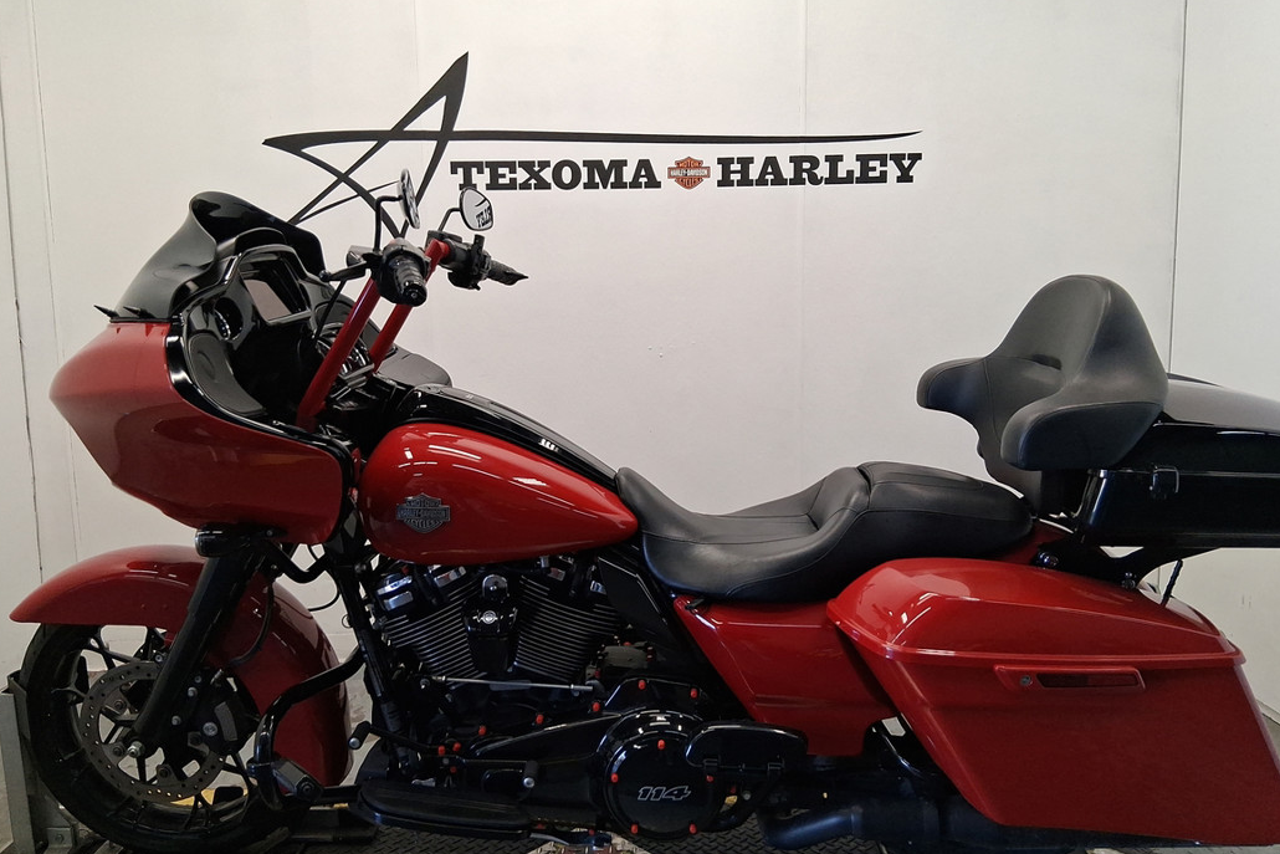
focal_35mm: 28
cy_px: 433
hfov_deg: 65.5
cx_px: 624
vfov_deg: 46.4
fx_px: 996
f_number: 1.8
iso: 119
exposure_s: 1/120
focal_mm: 3.98
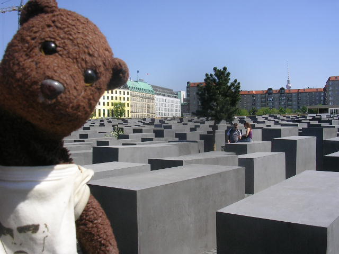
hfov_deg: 49.0
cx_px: 170
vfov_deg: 37.7
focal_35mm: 38
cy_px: 127
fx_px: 372
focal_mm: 5.8
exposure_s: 1/356
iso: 50
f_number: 5.6
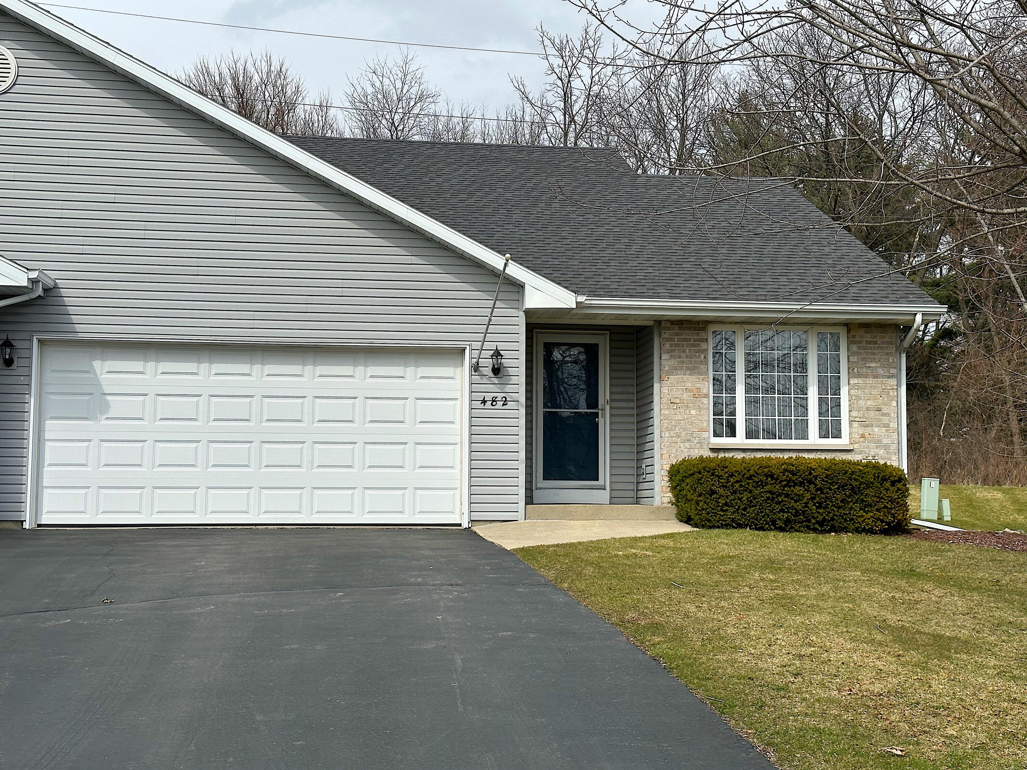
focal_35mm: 48
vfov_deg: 30.3
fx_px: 1424
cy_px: 385
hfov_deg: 39.7
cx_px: 514
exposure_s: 1/5263
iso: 64
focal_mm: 6.86
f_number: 1.78
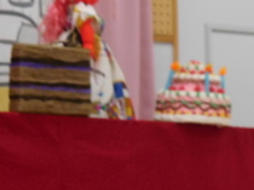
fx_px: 3561
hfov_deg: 4.1
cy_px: 57
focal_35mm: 486
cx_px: 280
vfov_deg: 3.1
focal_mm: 32.1
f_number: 5.3
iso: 320
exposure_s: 1/30
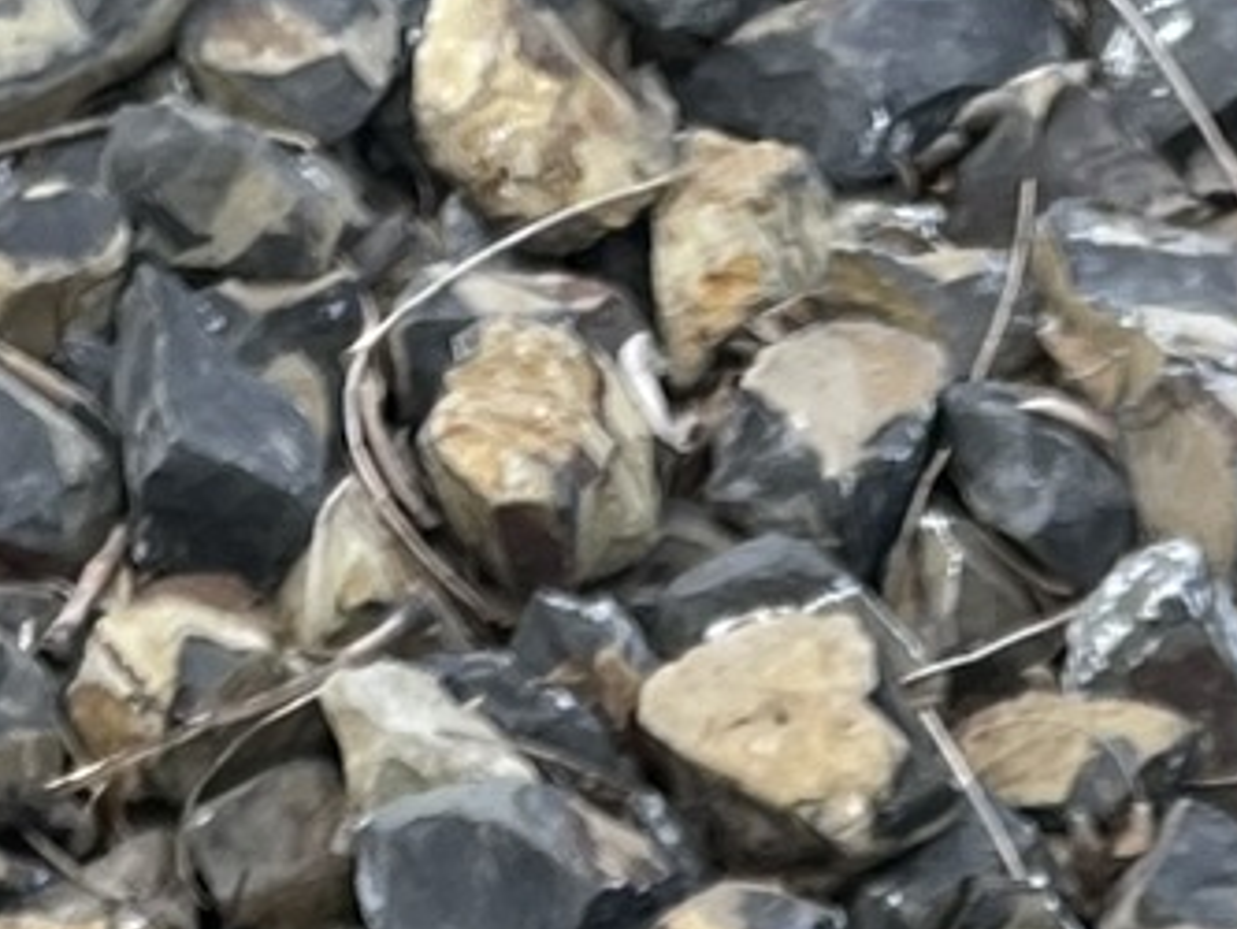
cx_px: 1471
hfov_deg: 12.1
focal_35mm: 160
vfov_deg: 8.4
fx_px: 5720
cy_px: 2278
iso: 32
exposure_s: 1/662
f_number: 1.6
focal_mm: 4.2
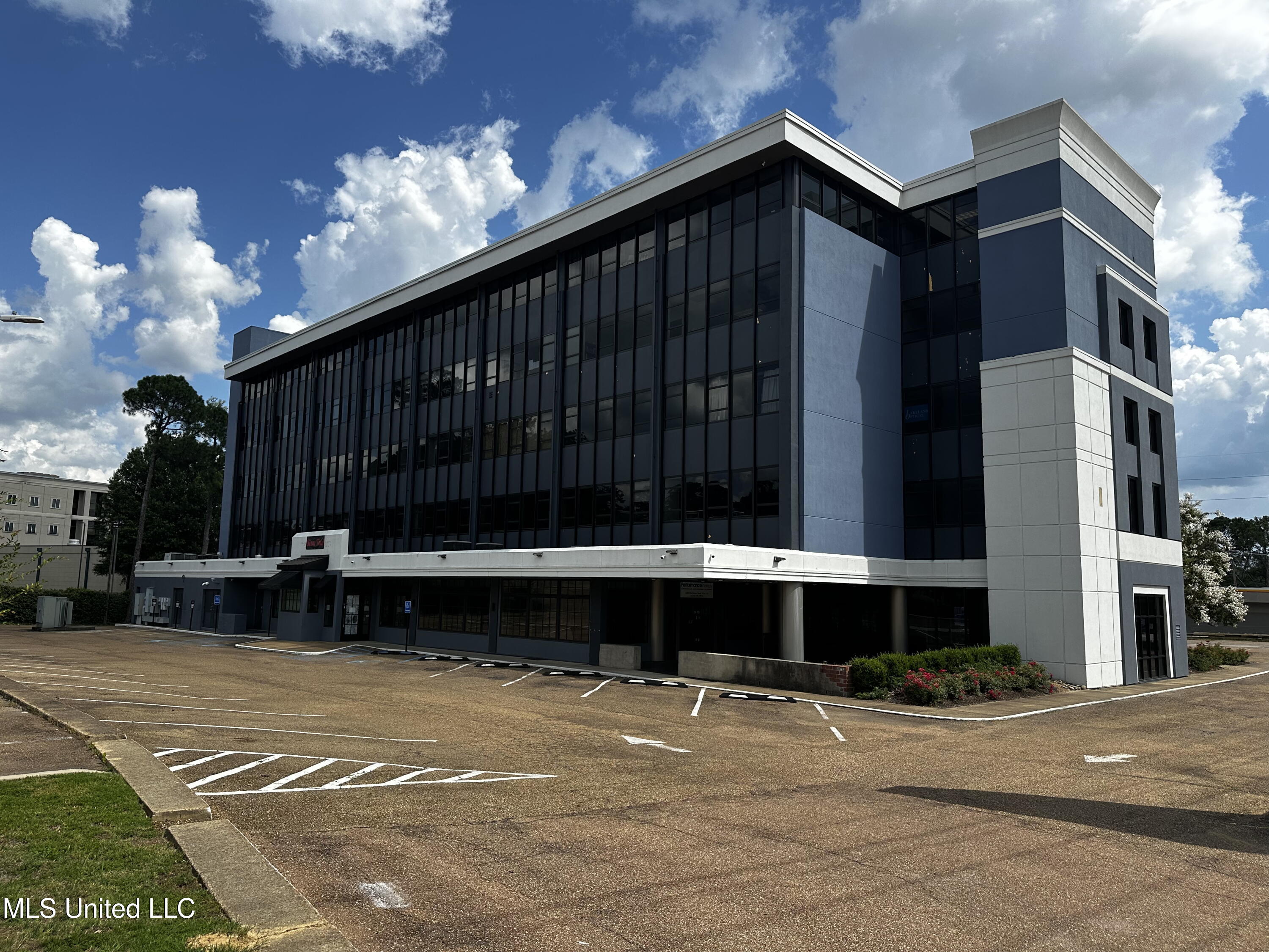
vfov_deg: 56.8
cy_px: 476
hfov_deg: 71.6
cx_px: 634
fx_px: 880
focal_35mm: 24
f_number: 1.78
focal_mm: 6.86
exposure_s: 1/4348
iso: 80
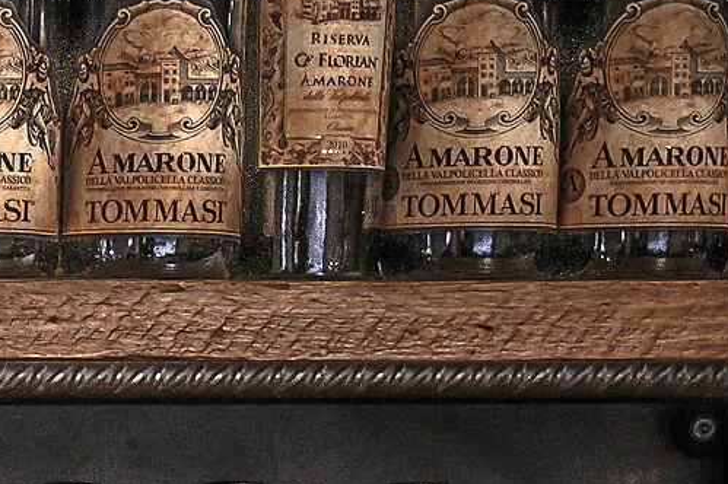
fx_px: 3597
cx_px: -1004
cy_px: 862
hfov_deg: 10.1
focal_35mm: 178
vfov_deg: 7.5
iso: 1600
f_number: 4
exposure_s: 1/40
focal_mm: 37
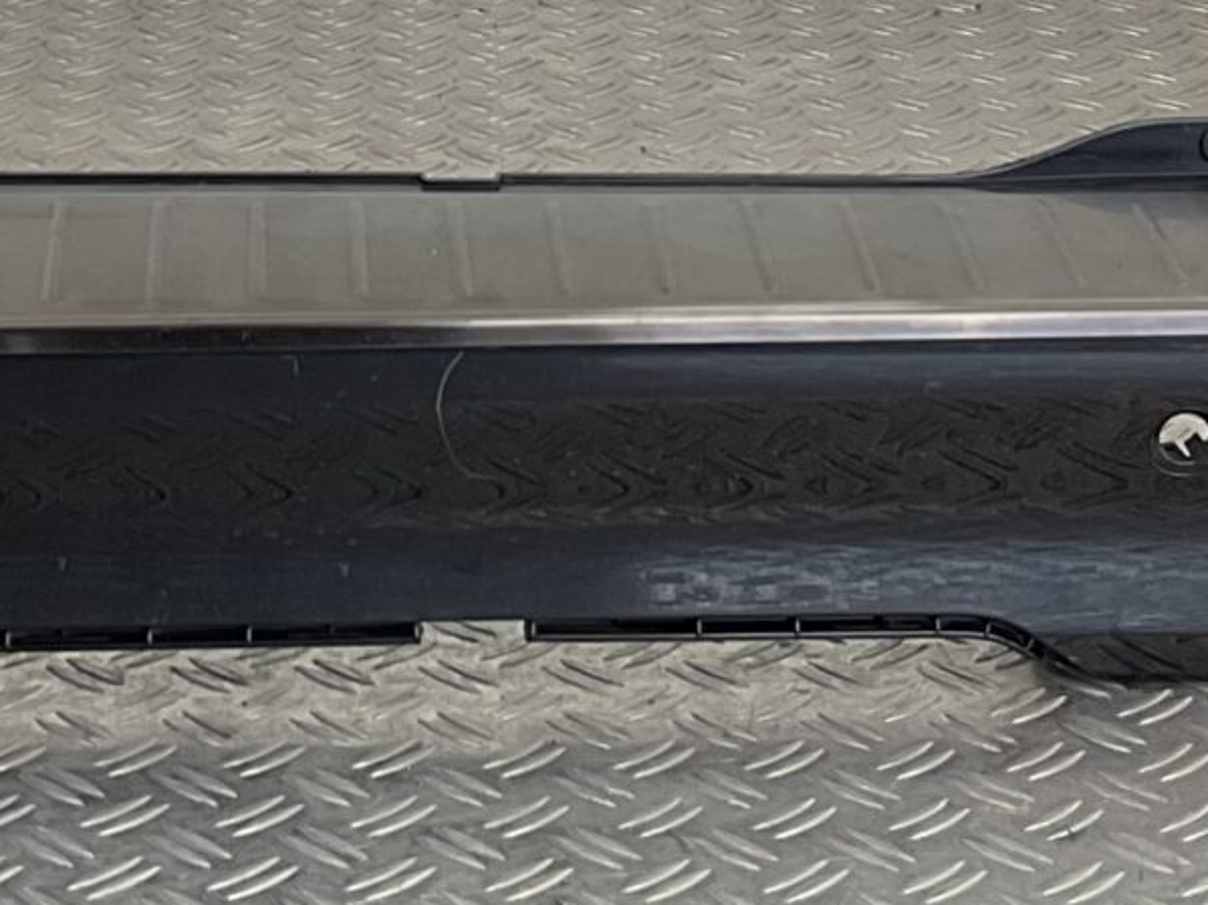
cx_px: 450
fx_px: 4326
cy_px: -470
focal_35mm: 124
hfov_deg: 15.9
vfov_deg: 11.4
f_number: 1.8
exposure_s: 1/142
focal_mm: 3
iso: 16
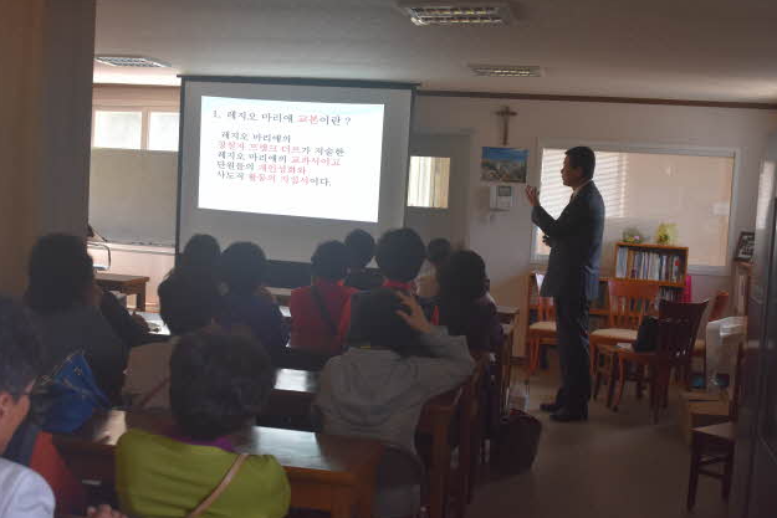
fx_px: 928
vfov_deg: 31.2
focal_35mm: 43
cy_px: 262
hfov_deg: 45.4
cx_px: 390
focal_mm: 28
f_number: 4.5
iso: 800
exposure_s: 1/80
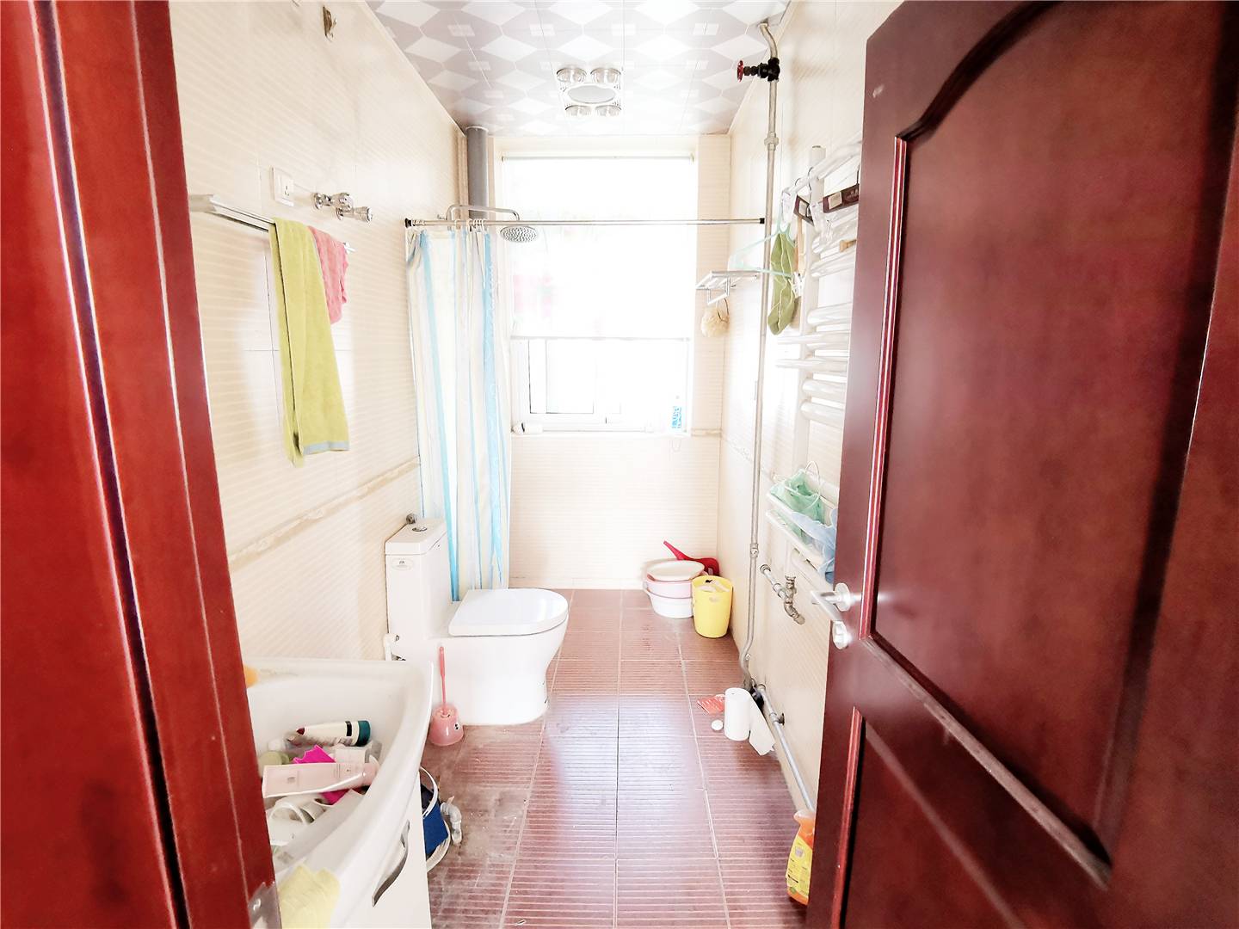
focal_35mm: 17
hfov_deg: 91.0
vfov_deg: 74.7
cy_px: 464
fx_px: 608
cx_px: 620
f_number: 2.2
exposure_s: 1/33.3
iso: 640
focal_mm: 2.26
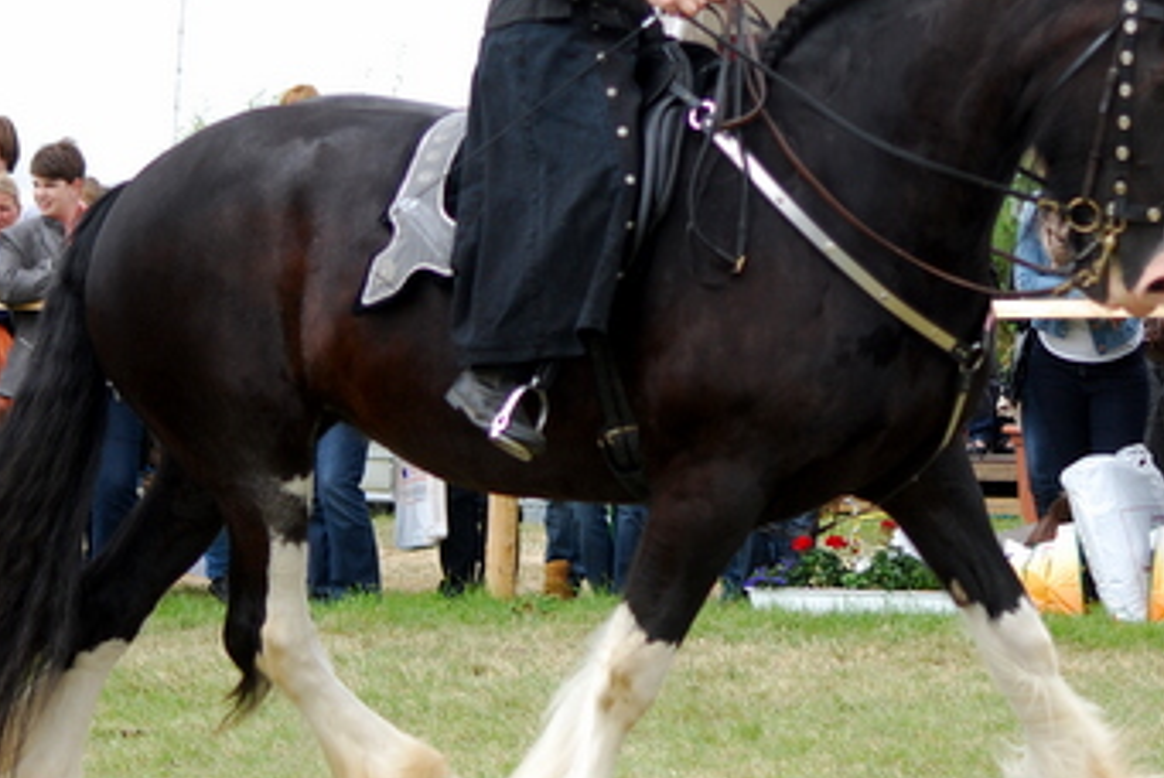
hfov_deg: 11.1
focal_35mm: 185
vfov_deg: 7.4
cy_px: 283
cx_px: 751
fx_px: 5987
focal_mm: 70
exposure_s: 1/640
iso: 200
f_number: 4
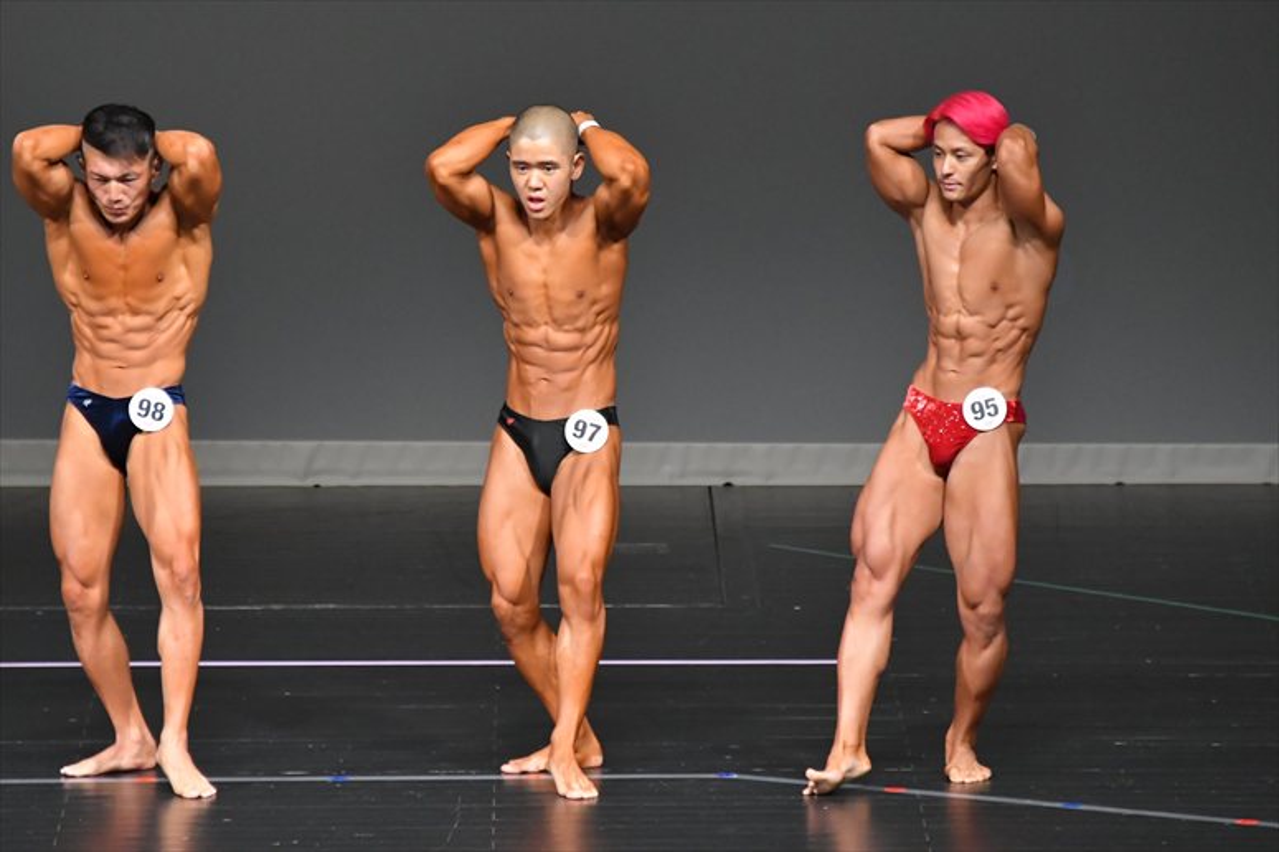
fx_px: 12251
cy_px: 426
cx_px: 640
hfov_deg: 6.0
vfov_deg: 4.0
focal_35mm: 345
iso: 5000
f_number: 5.6
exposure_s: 1/400
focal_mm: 230
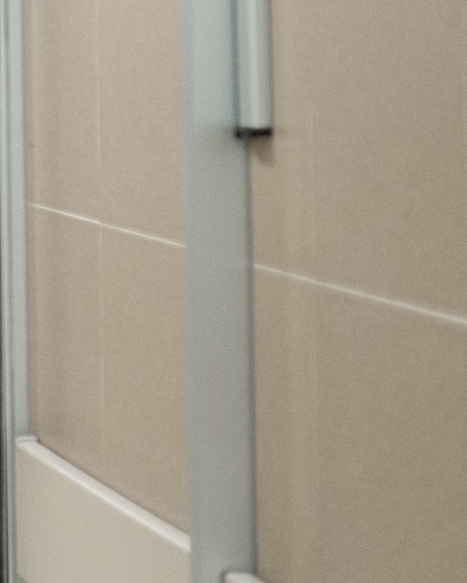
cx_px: -585
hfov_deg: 9.2
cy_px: -56
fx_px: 2642
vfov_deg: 12.4
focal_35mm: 153
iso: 1250
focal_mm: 35
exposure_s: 1/320
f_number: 1.4
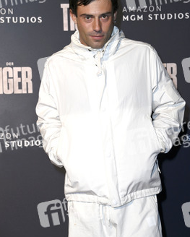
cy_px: 102
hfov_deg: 13.8
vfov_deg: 17.1
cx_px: 95
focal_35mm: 112
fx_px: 786
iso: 640
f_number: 5.6
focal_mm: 98
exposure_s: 1/200
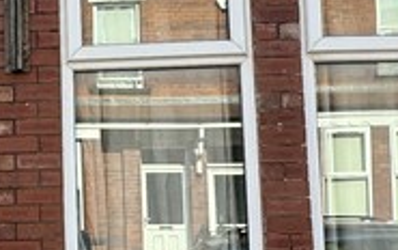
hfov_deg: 24.0
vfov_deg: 16.0
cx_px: -9
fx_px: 890
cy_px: 121
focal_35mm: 82
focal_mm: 2.22
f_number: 2.2
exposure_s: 1/390
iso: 40
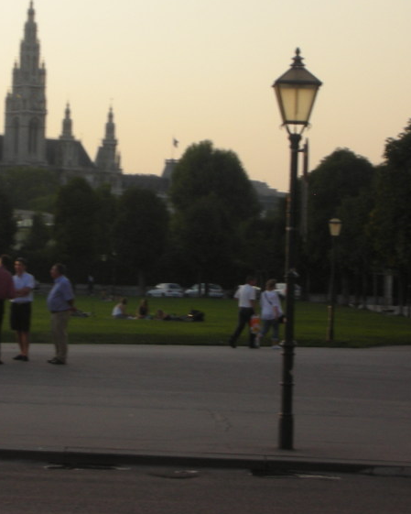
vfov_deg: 14.8
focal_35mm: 130
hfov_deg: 11.8
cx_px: 92
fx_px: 1976
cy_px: 180
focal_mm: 12.2
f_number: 4.4
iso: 50
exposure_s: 1/113
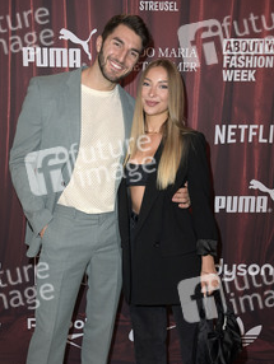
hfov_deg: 28.6
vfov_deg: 37.2
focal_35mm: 51
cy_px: 229
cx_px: 127
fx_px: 537
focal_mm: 38
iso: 800
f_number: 5.6
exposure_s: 1/250
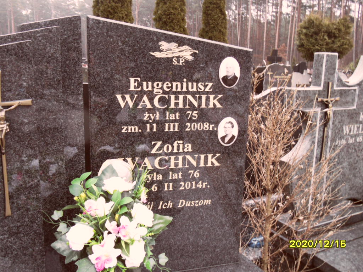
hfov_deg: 56.8
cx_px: 182
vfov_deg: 44.2
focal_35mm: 32
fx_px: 336
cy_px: 136
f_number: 3.4
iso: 160
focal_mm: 5.3
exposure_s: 1/30
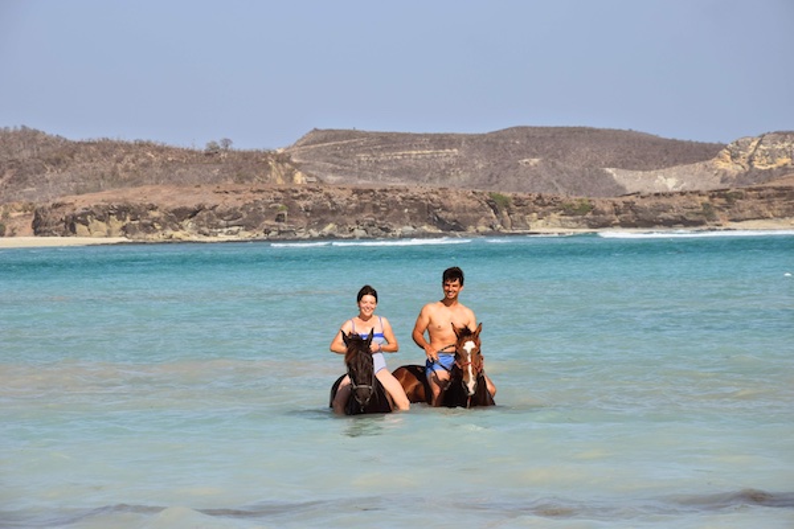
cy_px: 264
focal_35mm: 158
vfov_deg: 8.7
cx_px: 397
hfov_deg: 13.0
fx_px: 3473
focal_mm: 105
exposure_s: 1/350
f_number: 9.5
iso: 200
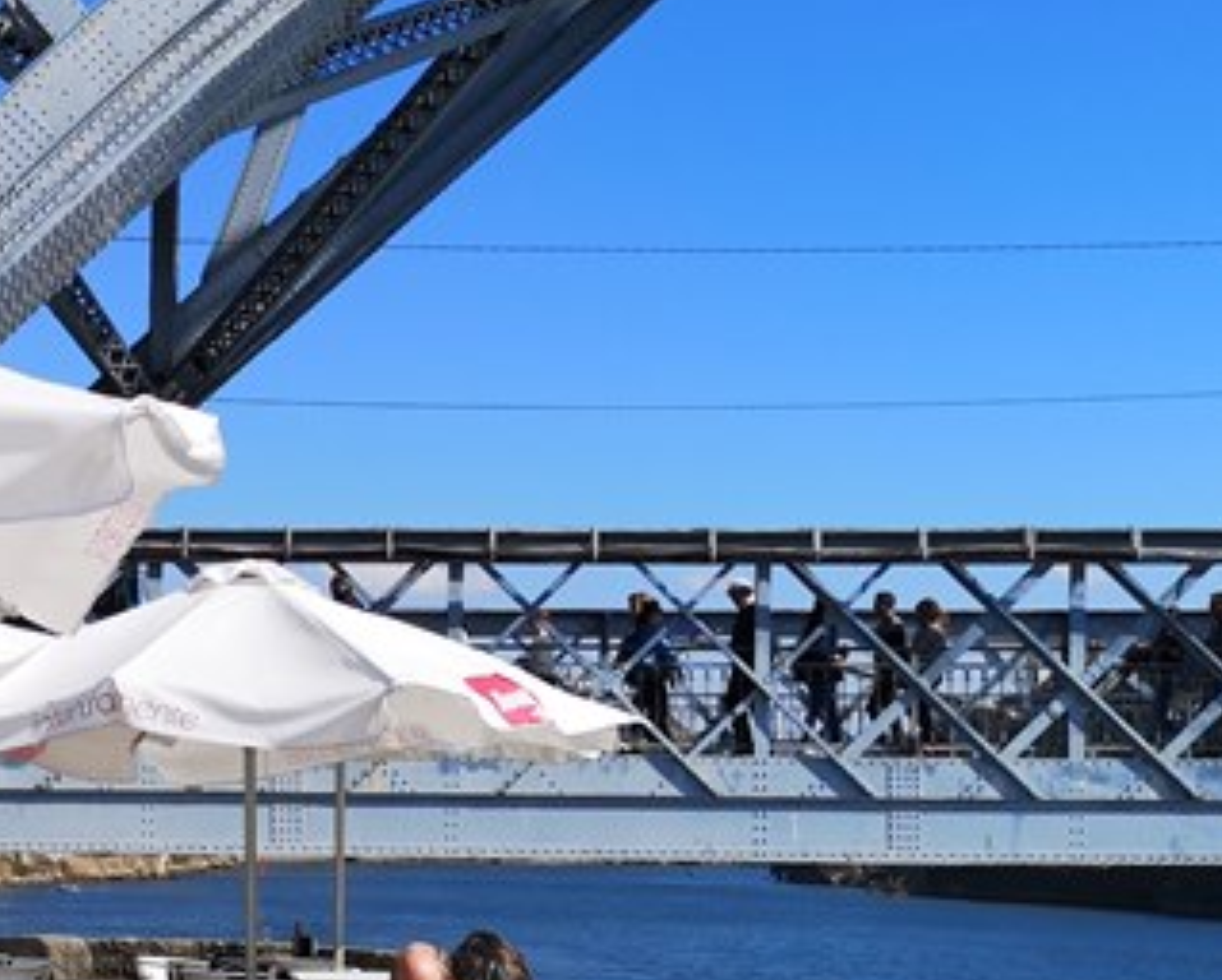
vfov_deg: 23.0
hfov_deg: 27.3
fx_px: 2390
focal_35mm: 66
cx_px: 50
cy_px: 716
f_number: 1.8
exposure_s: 1/2882
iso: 50
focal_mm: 3.95
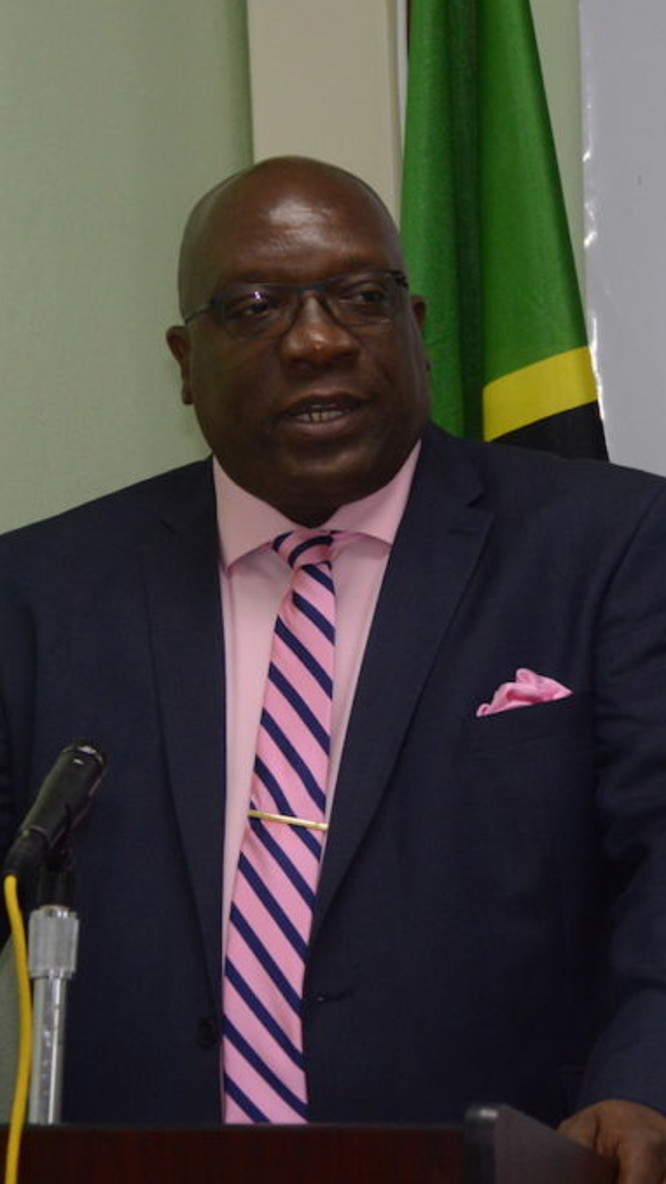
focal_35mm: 190
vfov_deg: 11.3
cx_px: 437
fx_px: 5963
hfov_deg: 6.4
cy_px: 592
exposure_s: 1/125
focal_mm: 80
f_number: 5.6
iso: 1600
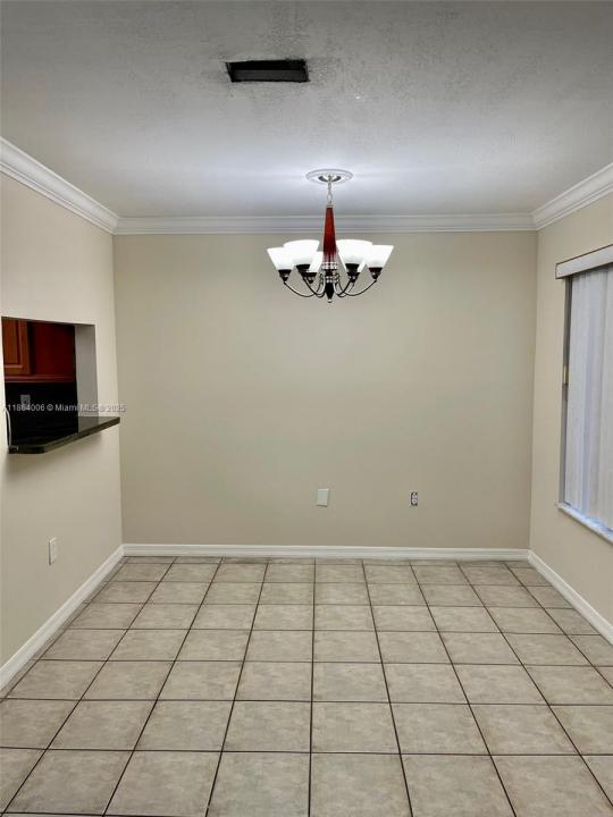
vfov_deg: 67.3
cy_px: 408
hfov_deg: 53.1
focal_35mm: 26
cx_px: 306
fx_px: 614
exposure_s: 1/120
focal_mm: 5.1
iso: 50
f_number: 1.6
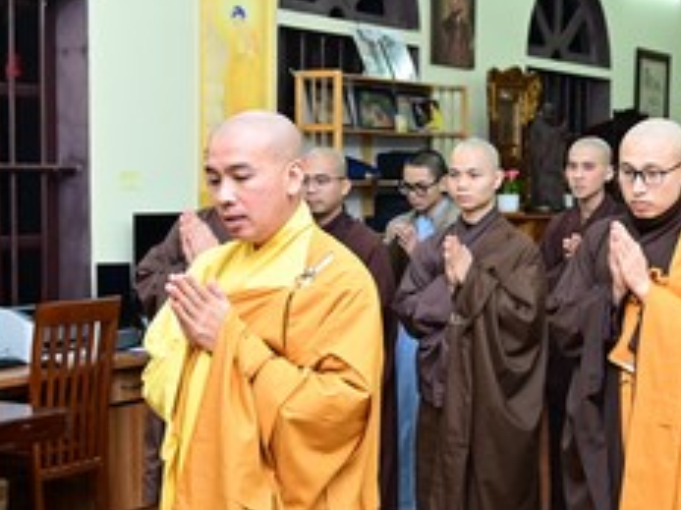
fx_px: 1278
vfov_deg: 22.6
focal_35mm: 65
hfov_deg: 29.4
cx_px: 498
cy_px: 289
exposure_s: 1/160
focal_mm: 24
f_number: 4
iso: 1600
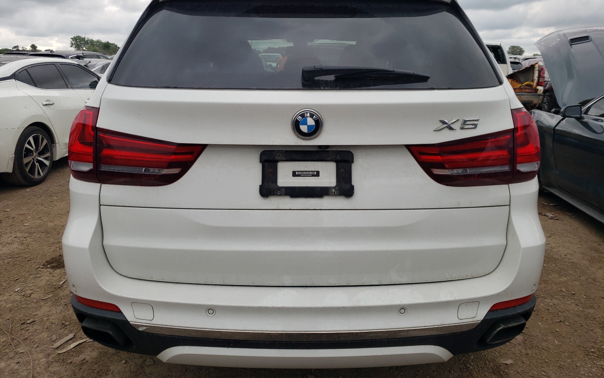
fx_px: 461
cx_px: 299
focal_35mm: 28
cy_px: 156
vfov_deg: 44.4
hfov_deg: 66.5
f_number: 1.5
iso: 50
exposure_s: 1/1667
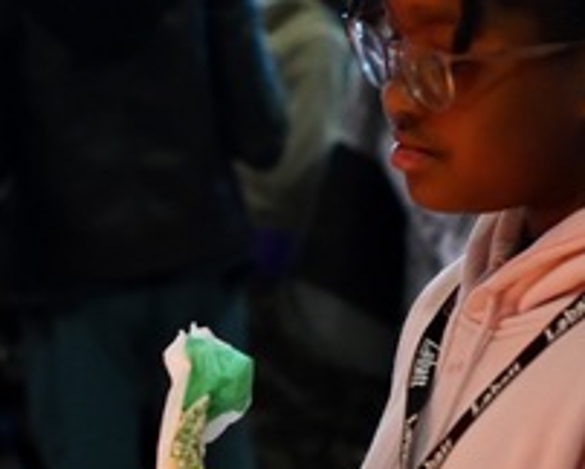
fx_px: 4125
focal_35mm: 238
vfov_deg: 6.5
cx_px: -284
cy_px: 615
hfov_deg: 8.0
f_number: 2.8
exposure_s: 1/320
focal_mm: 50
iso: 2500
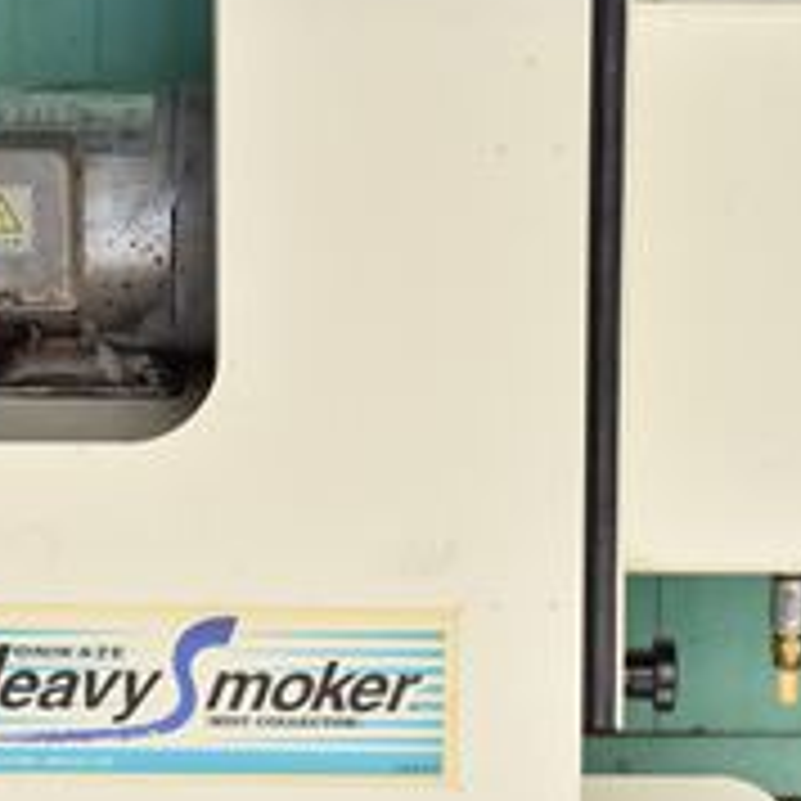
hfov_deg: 7.0
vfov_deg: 7.0
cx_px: 338
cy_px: 392
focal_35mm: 251
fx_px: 6571
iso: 1250
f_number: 6.3
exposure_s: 1/4000
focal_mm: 70
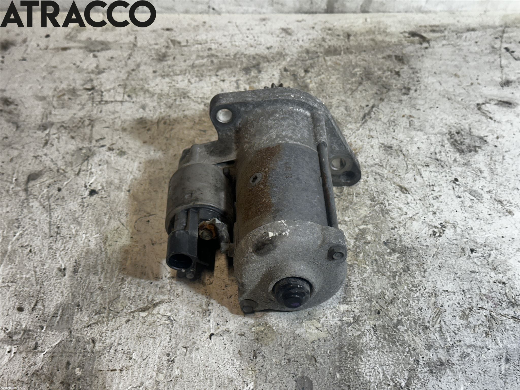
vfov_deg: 30.3
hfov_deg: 39.7
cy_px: 195
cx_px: 260
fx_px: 721
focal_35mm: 48
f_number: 1.78
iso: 100
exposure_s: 1/50
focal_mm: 6.86
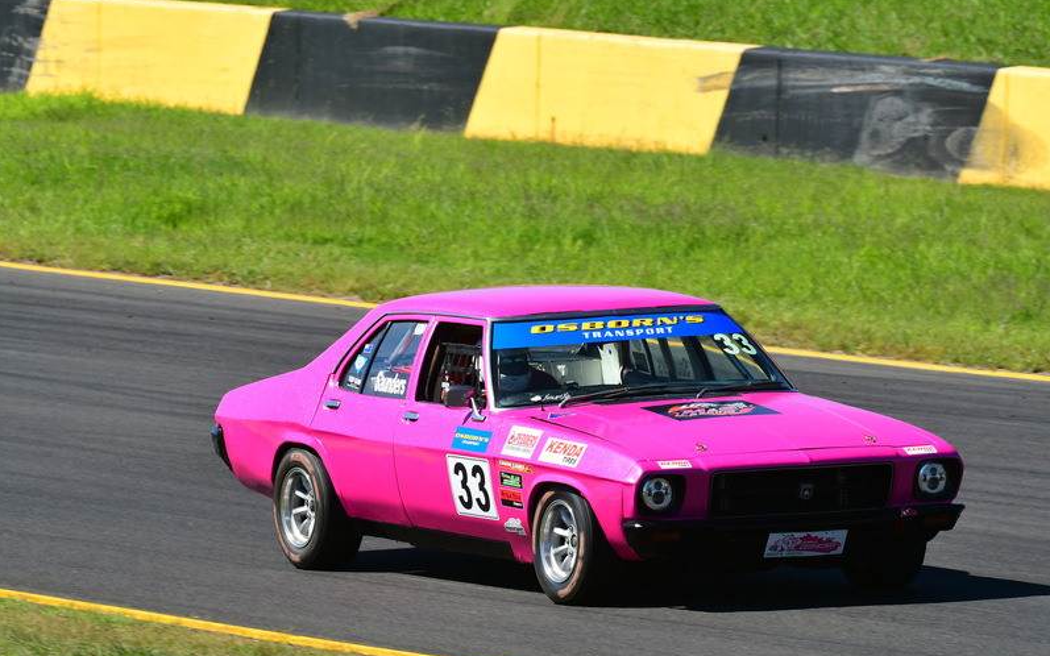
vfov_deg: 2.3
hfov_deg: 3.6
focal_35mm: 583
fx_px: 16682
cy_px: 345
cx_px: 524
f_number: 11
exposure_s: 1/640
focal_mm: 380
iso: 500
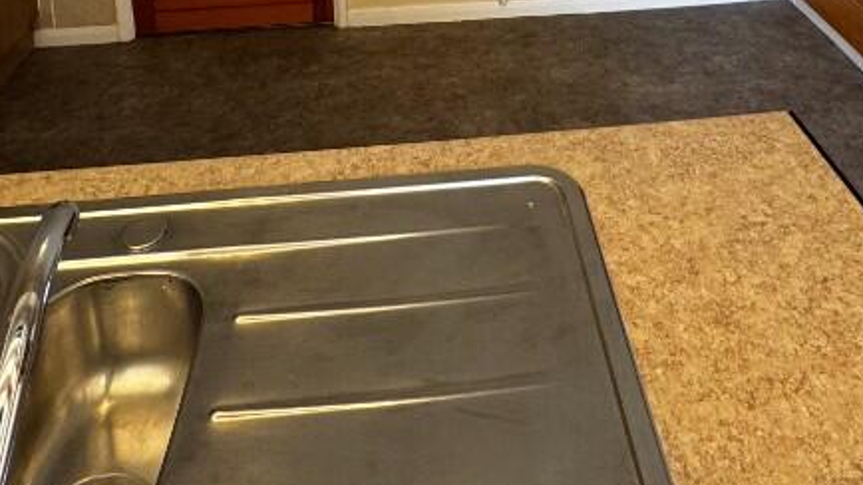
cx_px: 461
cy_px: -264
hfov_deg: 55.2
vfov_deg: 24.5
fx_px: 824
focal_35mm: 36
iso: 100
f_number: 2.2
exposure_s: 1/99
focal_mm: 2.22
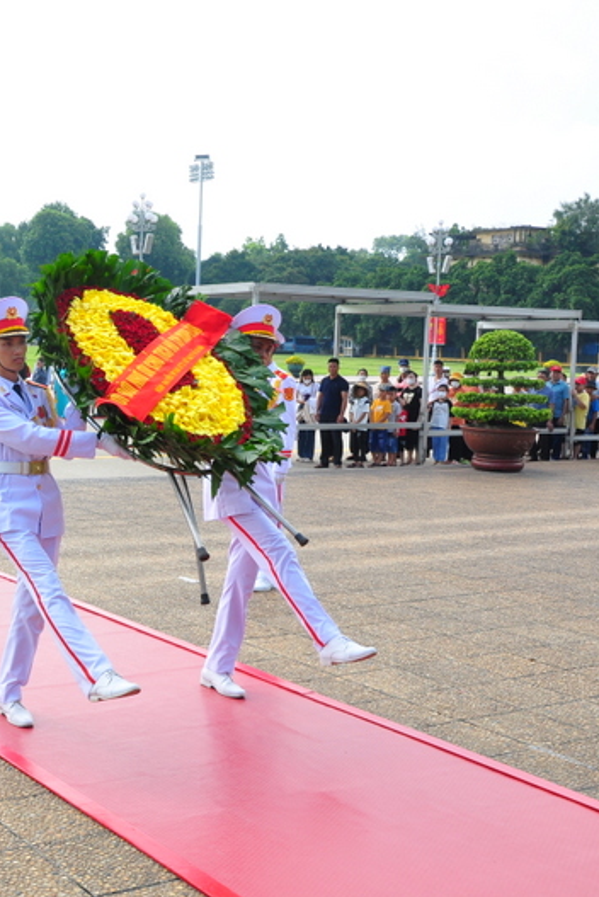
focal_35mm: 48
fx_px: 1190
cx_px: -44
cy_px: 448
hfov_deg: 26.3
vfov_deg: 41.3
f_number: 11
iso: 250
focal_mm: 21
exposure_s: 1/100
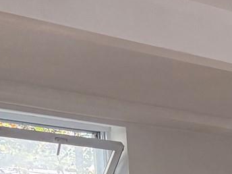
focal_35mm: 143
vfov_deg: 8.8
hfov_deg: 10.9
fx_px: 958
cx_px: 615
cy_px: 489
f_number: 1.78
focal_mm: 6.76
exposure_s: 1/136
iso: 200
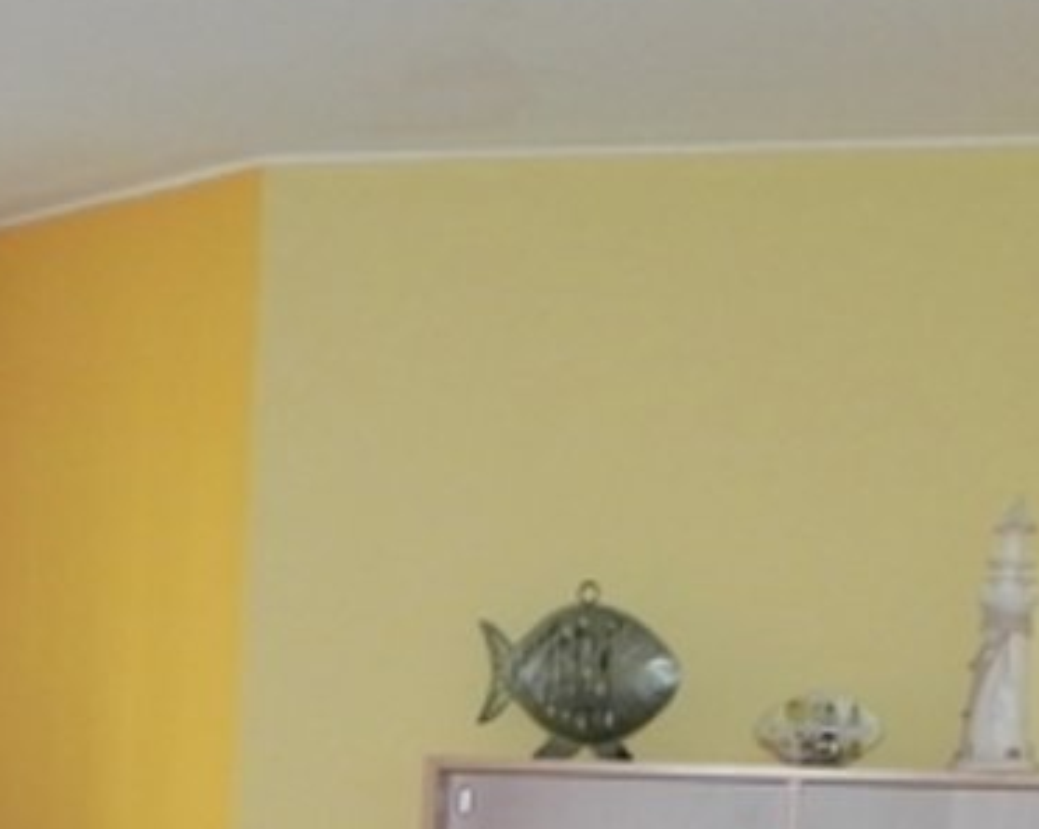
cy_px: 1214
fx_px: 3196
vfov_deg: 13.9
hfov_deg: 17.6
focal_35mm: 104
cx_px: -226
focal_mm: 5.9
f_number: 2.8
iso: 160
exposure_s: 1/49.7
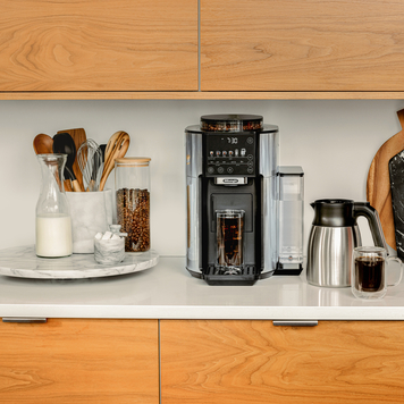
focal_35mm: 75
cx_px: 232
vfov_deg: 23.1
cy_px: 202
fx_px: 990
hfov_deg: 23.0
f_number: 8
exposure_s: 1/25
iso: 640
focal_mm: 80
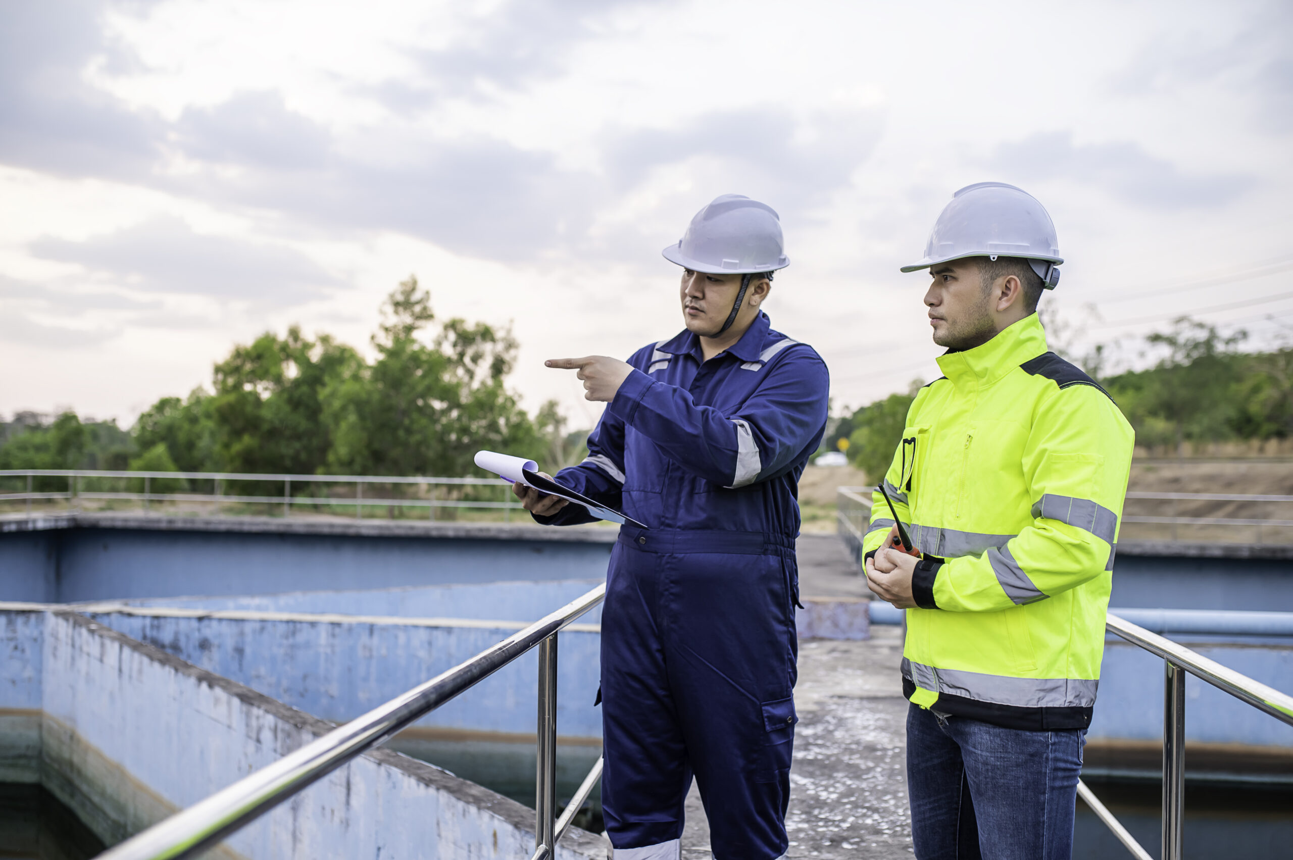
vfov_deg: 37.8
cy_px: 430
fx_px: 1256
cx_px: 646
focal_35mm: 35
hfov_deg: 54.5
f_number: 2.8
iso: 160
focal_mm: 35
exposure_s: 1/100
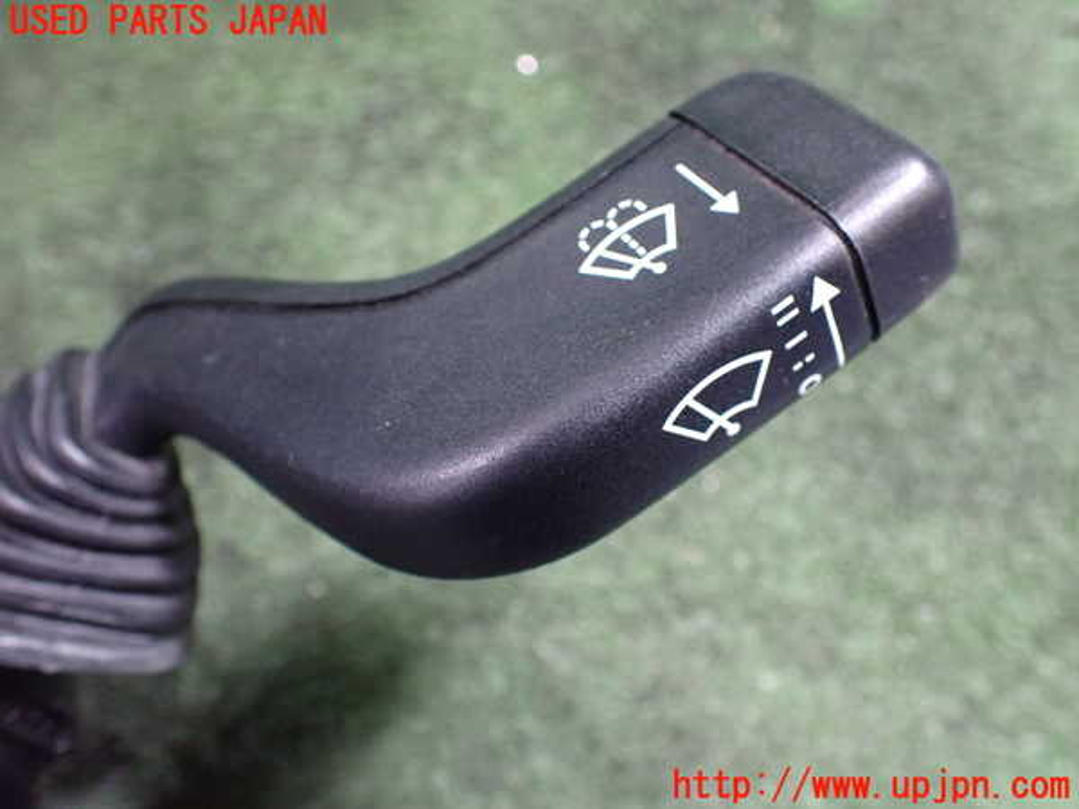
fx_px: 935
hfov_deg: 60.0
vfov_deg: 46.8
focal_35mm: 30
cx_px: 540
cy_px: 404
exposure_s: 1/40
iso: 800
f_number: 2.3
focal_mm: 5.4
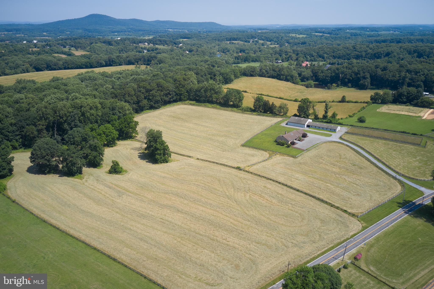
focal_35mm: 28
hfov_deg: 65.5
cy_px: 144
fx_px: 337
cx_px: 217
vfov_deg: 46.4
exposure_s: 1/320
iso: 100
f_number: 6.3
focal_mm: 10.26
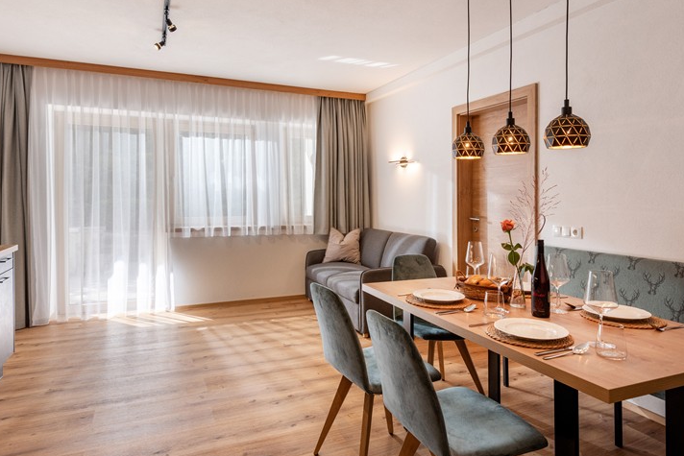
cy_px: 199
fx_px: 437
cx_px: 341
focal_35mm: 23
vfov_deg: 55.0
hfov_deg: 76.1
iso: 320
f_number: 9
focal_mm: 16
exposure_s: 1/15
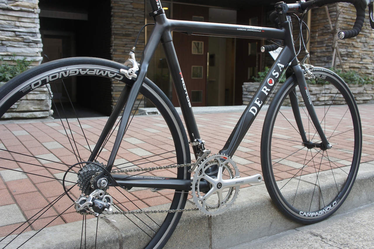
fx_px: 358
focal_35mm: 34
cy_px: 124
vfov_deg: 38.3
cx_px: 187
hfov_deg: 55.1
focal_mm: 23
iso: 200
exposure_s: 1/80
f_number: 5.6
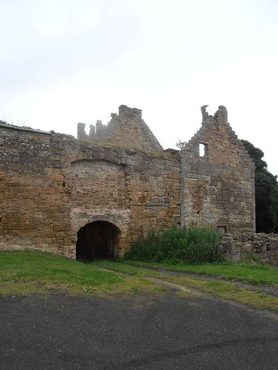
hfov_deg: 48.2
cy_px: 193
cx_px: 142
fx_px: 311
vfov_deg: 61.6
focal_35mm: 29
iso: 80
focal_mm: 4.75
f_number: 3.3
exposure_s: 1/500
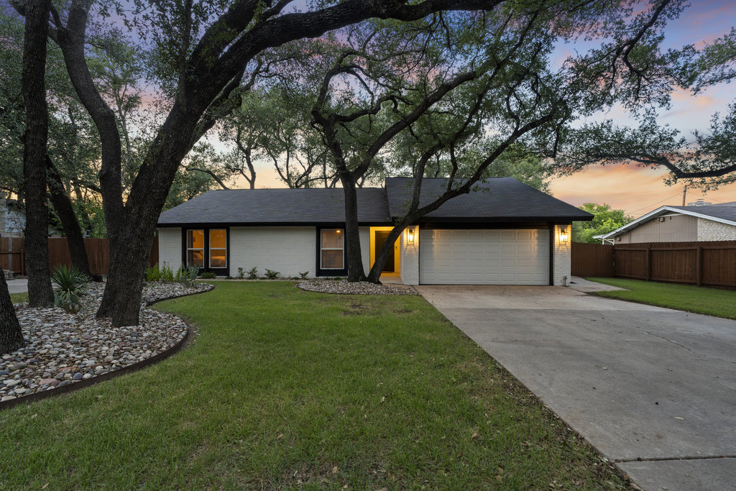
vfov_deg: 73.8
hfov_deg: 96.7
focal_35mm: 16
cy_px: 246
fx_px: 327
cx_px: 368
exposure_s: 1/4
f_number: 8
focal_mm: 16
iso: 400
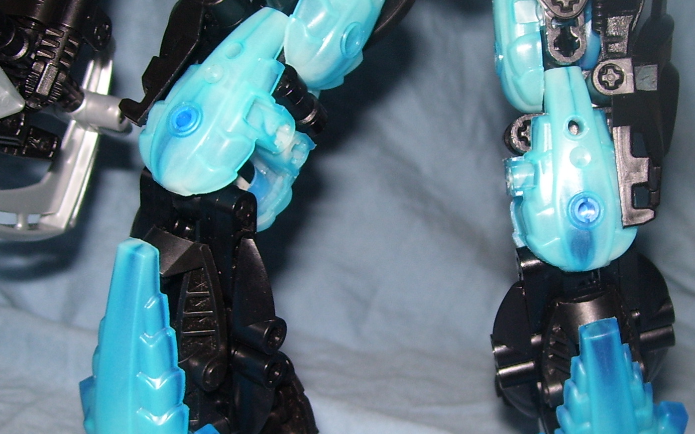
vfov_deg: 20.6
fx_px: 1193
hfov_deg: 32.4
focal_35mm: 63
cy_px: 265
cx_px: 400
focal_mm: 6
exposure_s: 1/60
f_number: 2.7
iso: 80
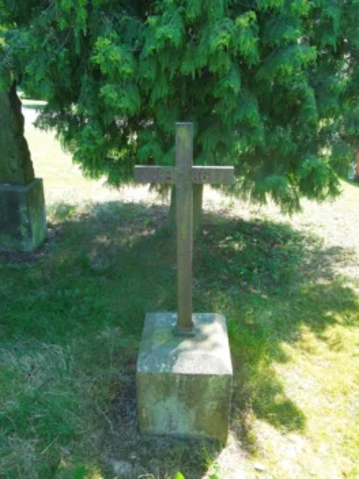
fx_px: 346
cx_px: 180
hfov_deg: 54.9
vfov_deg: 69.4
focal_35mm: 25
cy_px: 240
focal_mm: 4.5
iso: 400
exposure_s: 1/400
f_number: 3.3
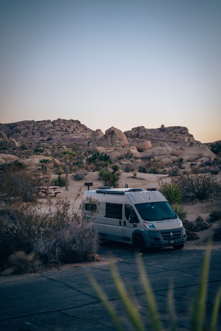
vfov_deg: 26.7
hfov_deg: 17.9
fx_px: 700
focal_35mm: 76
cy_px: 165
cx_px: 111
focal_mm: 75
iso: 250
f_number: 2.8
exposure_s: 1/320
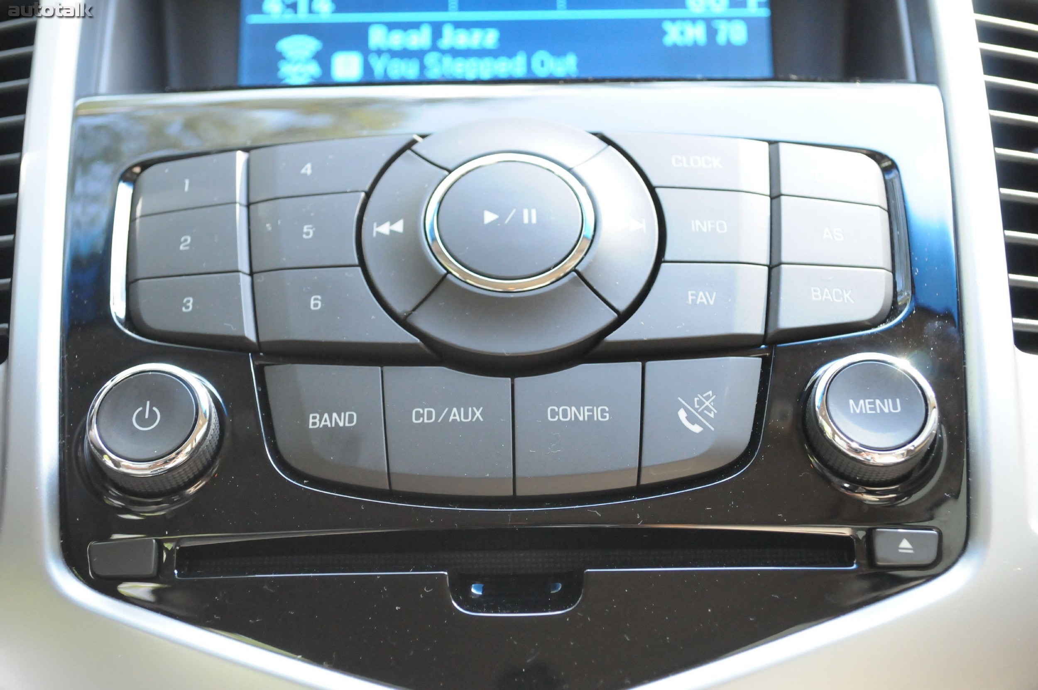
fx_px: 1469
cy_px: 345
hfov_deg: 38.9
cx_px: 519
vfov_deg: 26.4
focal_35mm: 51
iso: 2000
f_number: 5.6
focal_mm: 34
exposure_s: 1/100
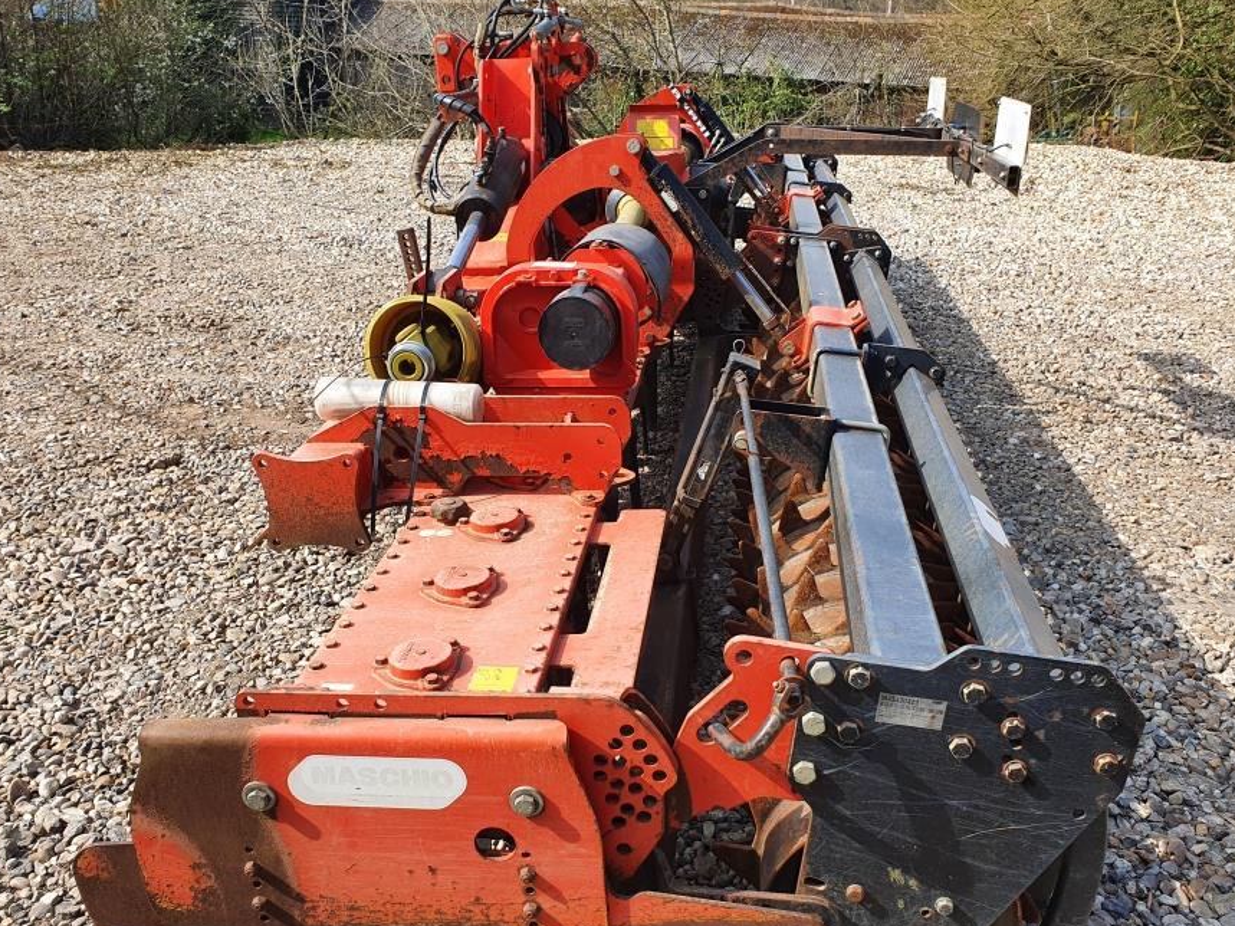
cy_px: 519
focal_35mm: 31
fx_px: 1106
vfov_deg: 45.3
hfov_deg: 58.4
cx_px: 628
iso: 50
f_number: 2.4
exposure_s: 1/766
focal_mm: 4.32
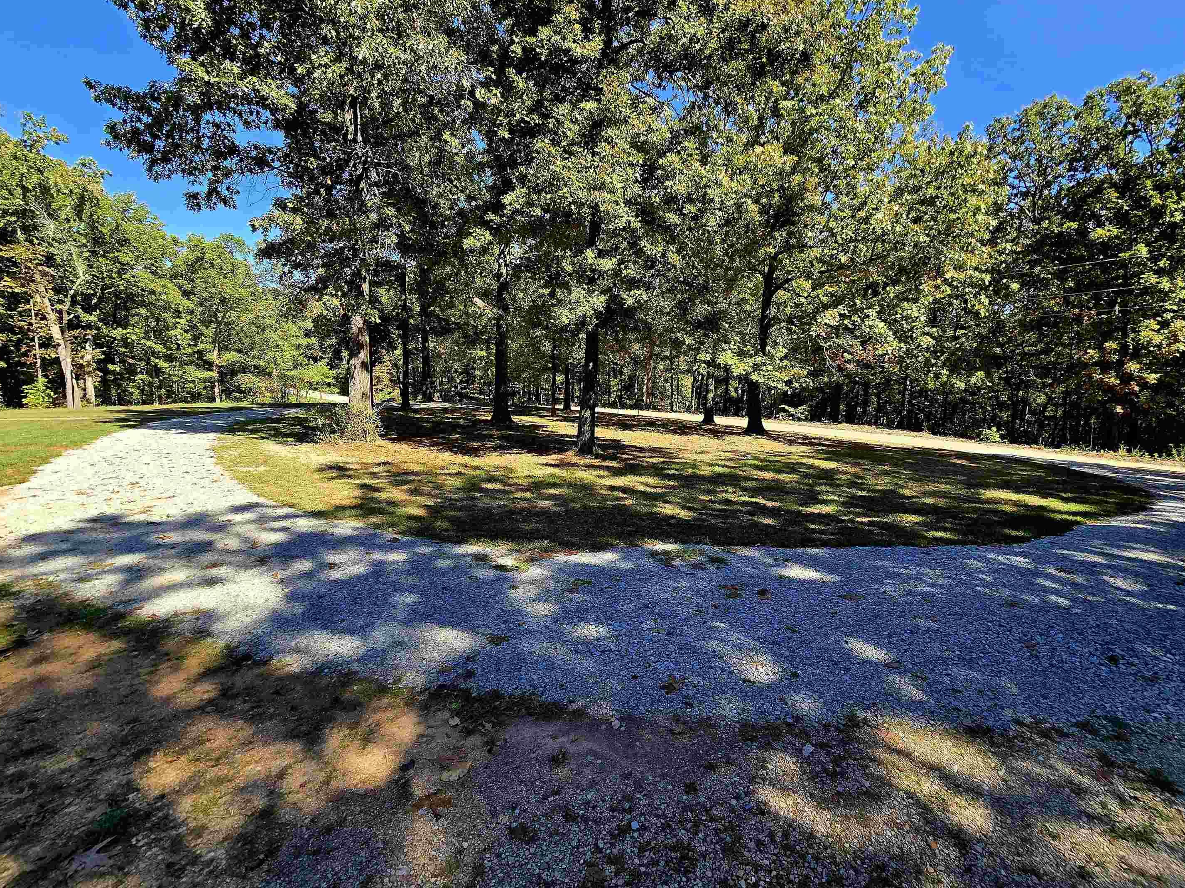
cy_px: 416
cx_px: 632
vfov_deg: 85.6
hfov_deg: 101.9
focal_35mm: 14
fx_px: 479
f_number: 2.2
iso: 50
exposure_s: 1/714
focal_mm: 2.2
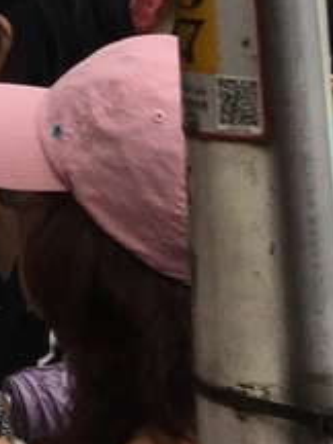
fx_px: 2065
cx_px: -150
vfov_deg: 10.2
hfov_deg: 9.0
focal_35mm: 161
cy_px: -715
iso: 25
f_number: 2.2
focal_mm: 4.15
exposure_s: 1/253
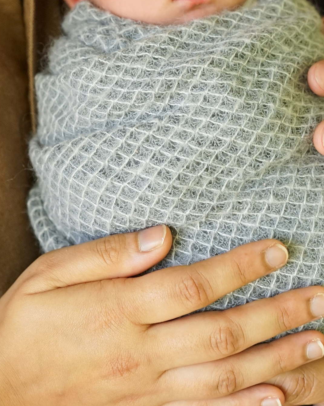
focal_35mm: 94
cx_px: 179
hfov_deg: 16.4
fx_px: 1127
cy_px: 96
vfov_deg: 20.2
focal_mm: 35
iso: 1000
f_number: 3.2
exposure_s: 1/80
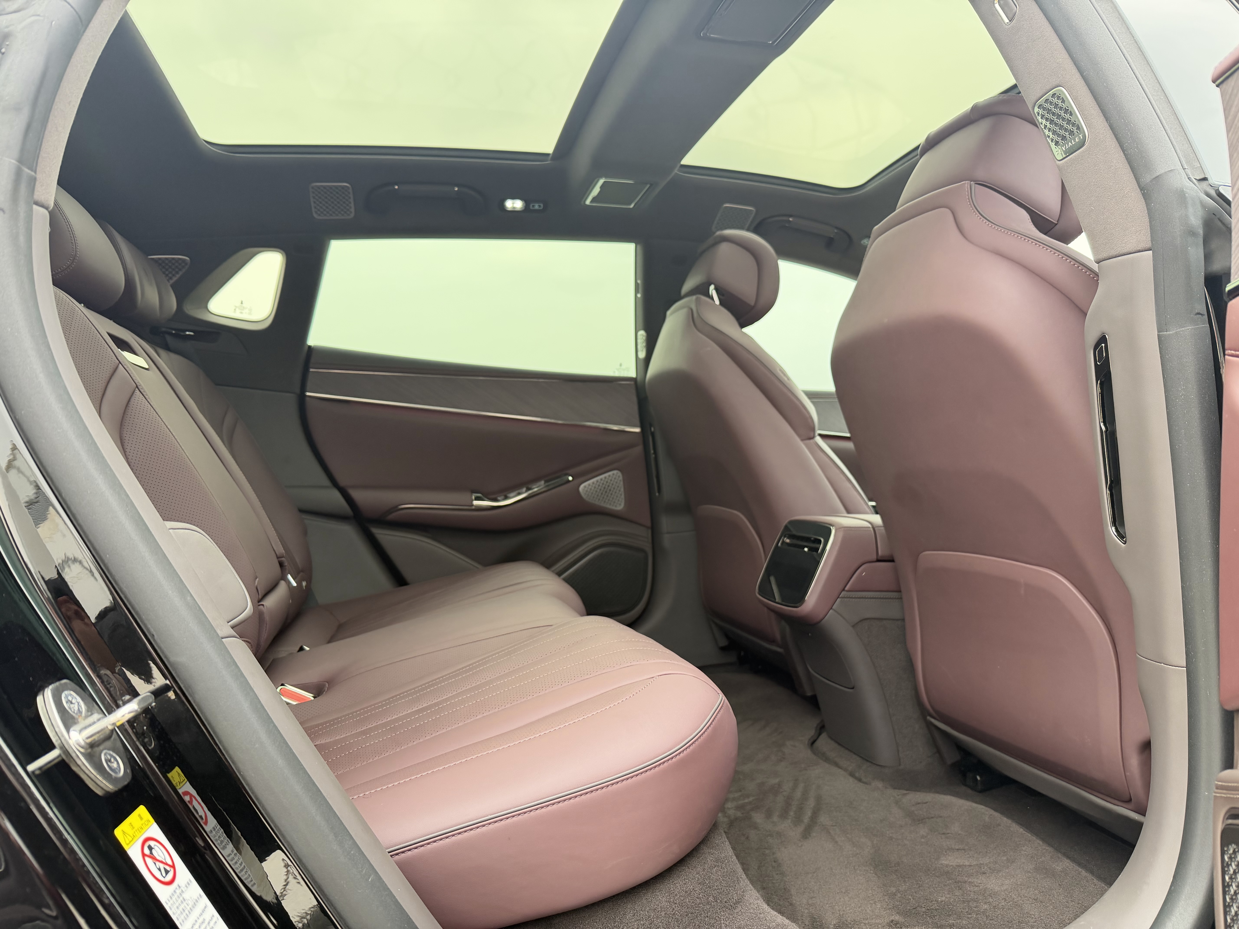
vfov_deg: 56.8
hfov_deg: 71.6
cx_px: 620
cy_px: 464
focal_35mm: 24
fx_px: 859
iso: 200
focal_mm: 6.76
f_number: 1.78
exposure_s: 1/121
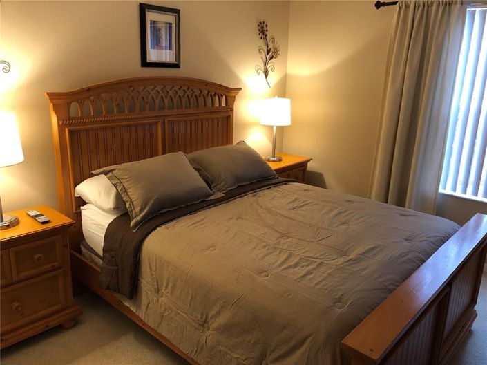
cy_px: 182
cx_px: 244
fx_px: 394
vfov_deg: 49.7
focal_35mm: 28
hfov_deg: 63.5
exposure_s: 1/15
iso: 50
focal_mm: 3.99
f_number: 1.8
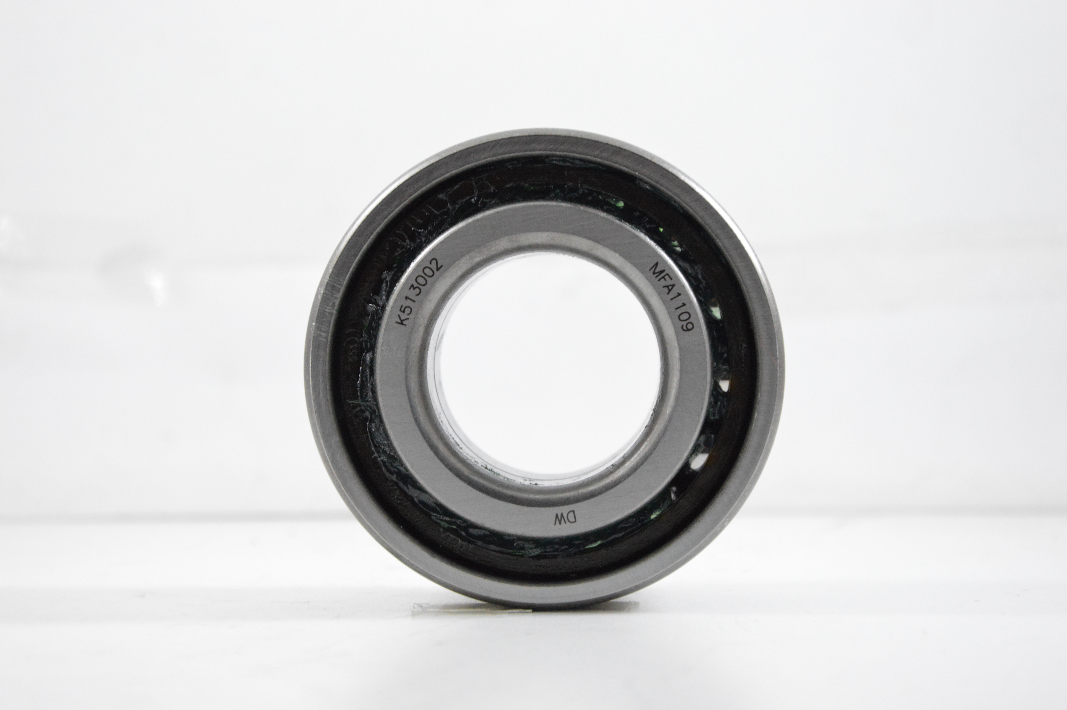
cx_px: 534
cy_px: 355
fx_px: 2932
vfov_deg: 13.8
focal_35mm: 99
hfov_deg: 20.6
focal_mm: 66
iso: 3200
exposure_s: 1/100
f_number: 7.1
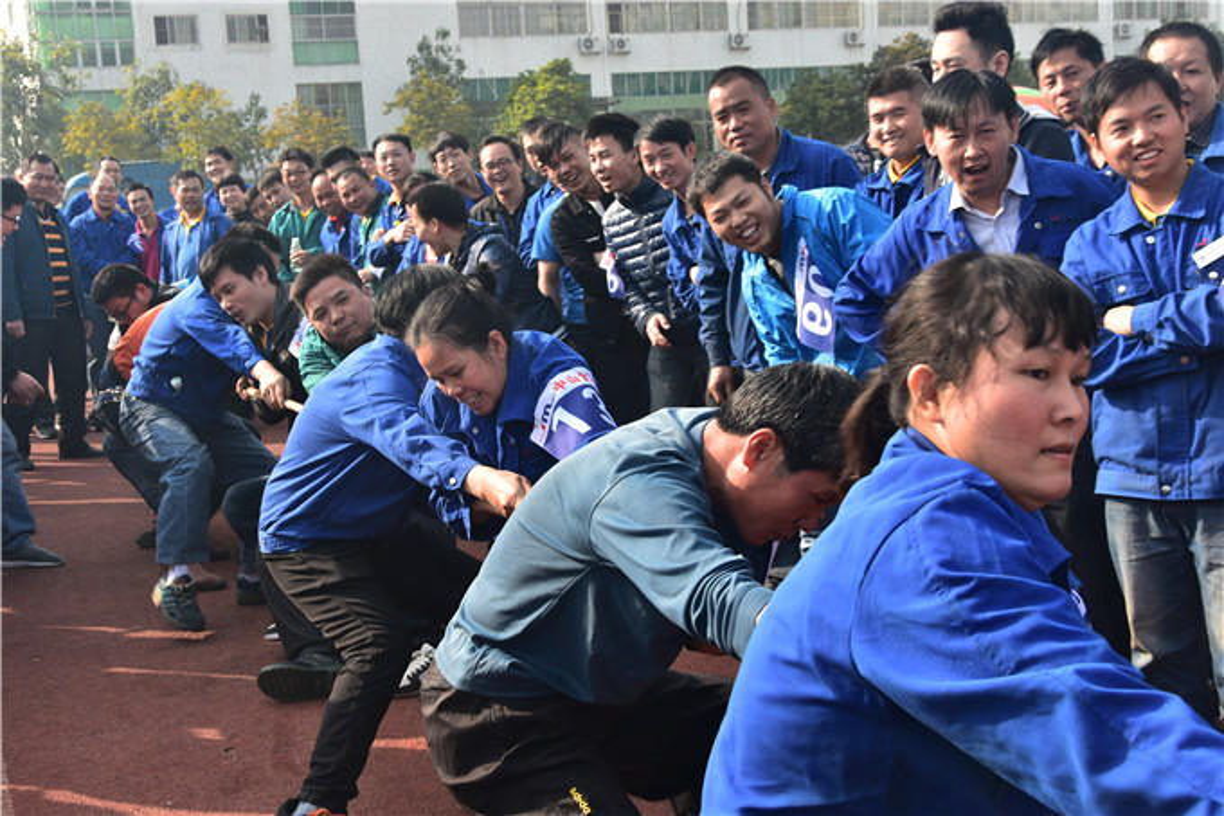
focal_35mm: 48
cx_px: 612
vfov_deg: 28.1
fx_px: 1632
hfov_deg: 41.1
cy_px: 408
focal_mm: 32
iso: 125
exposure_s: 1/100
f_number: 8
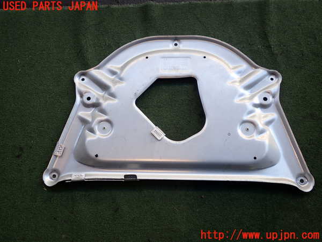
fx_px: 279
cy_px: 121
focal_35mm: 30
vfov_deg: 46.8
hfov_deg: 60.0
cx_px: 161
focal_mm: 5.4
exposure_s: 1/160
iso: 100
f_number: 2.3
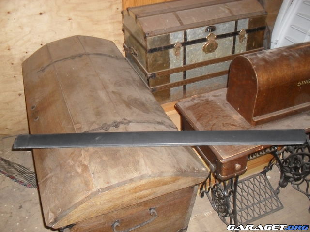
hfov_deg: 52.6
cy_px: 116
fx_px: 313
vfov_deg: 40.7
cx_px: 155
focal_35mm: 35
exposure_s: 1/45
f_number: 3.2
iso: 400
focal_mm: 6.3
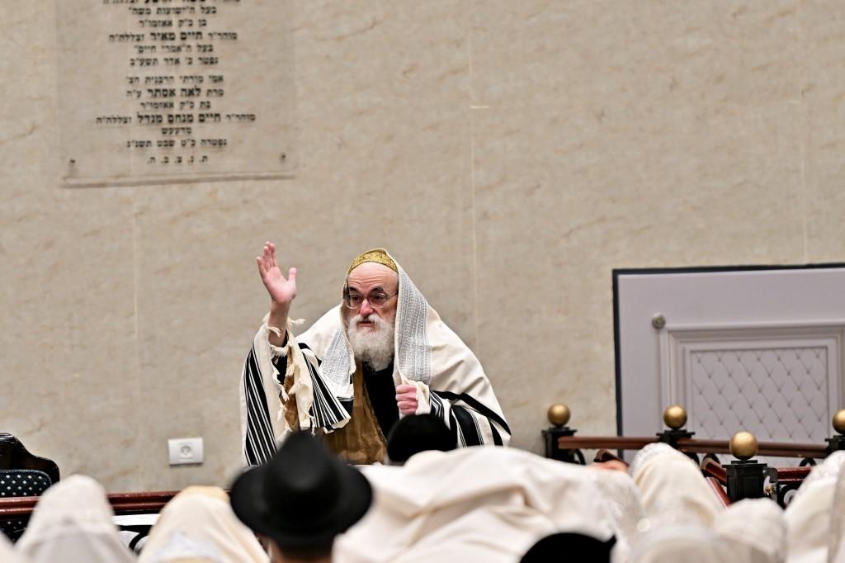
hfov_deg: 6.9
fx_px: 7039
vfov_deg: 4.6
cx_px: 422
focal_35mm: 300
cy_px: 282
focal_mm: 200
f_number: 2.8
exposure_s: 1/250
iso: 160
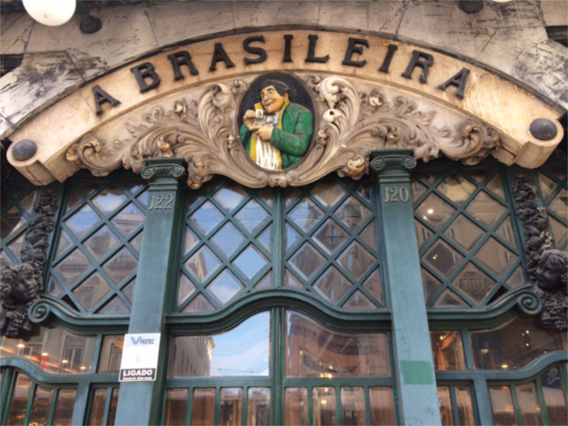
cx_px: 284
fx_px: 476
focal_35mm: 29
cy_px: 213
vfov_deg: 48.2
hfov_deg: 61.7
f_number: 2.2
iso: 64
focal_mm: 4.2
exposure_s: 1/100
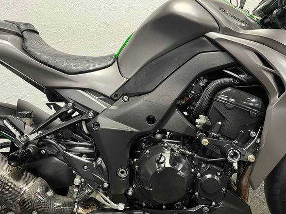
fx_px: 248
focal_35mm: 30
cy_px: 109
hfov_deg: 60.0
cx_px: 146
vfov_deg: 46.8
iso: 320
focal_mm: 5.1
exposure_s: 1/50
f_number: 1.6
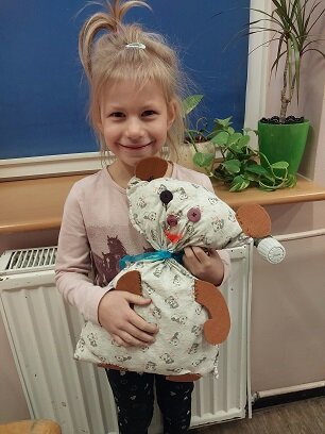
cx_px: 162
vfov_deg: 60.0
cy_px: 217
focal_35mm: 30
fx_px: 376
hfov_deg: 46.8
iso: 320
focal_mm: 4.6
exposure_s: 1/33
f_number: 1.8
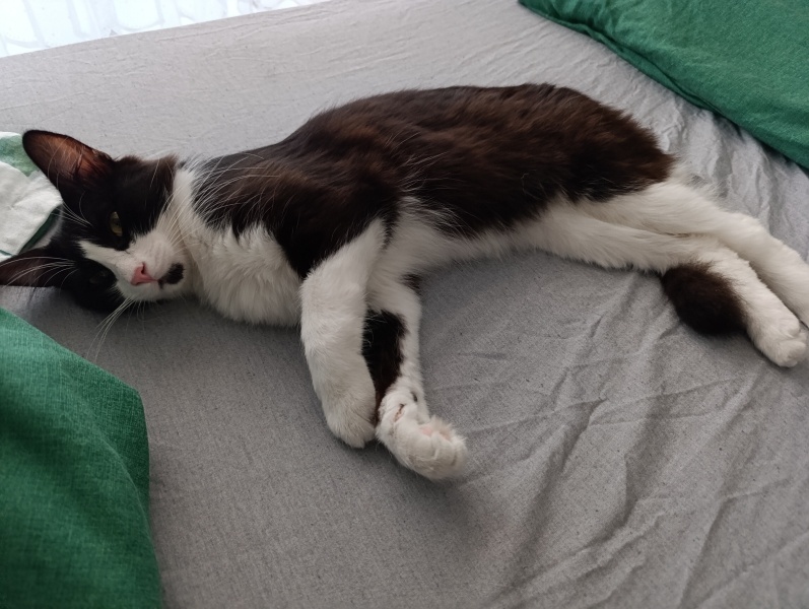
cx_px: 404
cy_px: 304
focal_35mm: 23
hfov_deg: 73.8
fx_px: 538
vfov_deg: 59.0
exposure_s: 1/25
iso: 1600
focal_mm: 6.14
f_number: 1.6
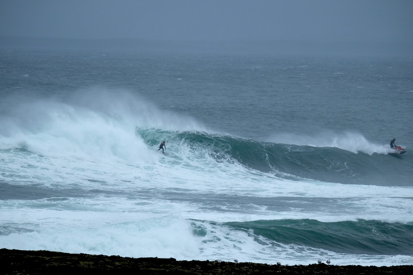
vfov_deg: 4.0
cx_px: 206
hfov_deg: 6.0
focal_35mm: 345
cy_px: 138
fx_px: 3958
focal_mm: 230
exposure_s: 1/1000
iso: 640
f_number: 7.1
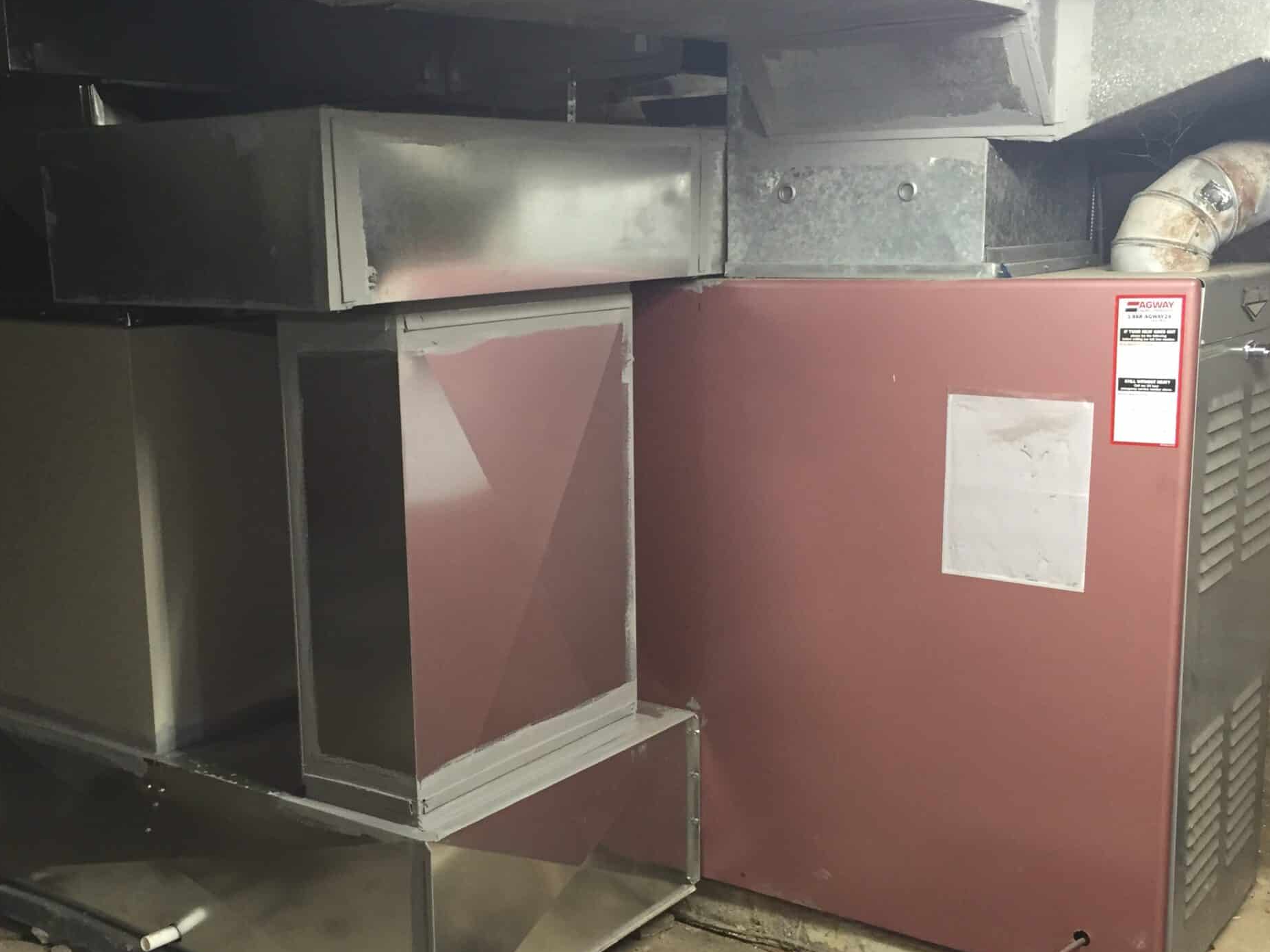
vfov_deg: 35.9
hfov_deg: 46.7
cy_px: 533
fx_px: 1468
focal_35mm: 40
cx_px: 576
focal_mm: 4.15
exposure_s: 1/30
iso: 125
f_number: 2.2
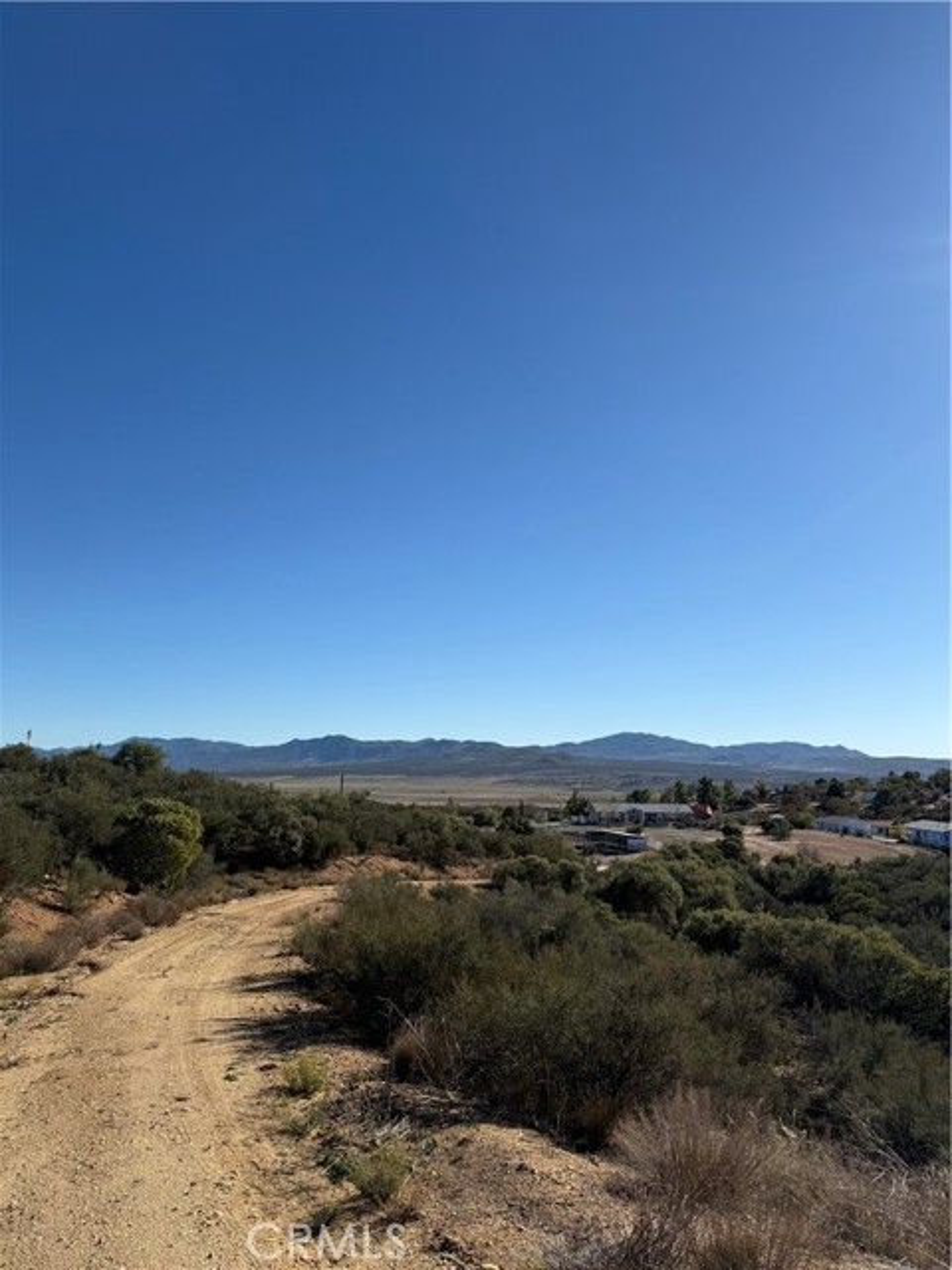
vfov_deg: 71.6
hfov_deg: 56.8
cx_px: 476
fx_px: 880
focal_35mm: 24
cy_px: 635
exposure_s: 1/6711
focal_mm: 6.76
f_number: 1.78
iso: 80
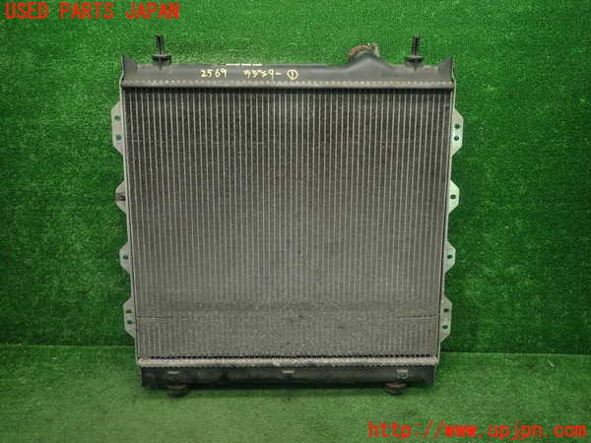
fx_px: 427
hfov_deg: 69.4
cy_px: 222
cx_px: 296
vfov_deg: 54.9
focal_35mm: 25
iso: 200
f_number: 2
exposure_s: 1/60
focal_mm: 4.5
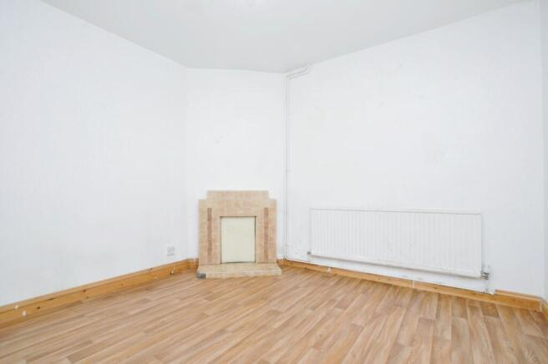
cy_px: 182
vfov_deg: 71.9
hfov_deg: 95.0
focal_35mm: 16
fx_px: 251
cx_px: 274
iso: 800
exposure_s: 1/50
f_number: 4.5
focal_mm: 11
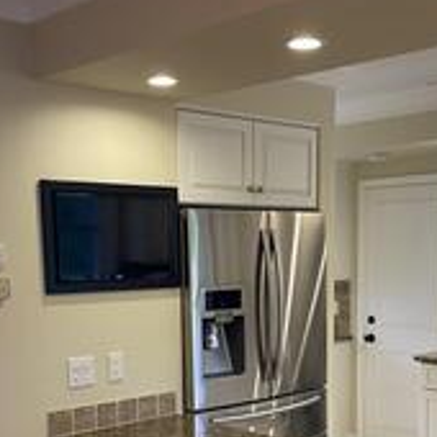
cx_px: 242
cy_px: 352
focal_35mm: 54
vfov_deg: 30.8
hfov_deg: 31.6
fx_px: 771
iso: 125
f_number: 1.8
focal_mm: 4.25
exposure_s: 1/60
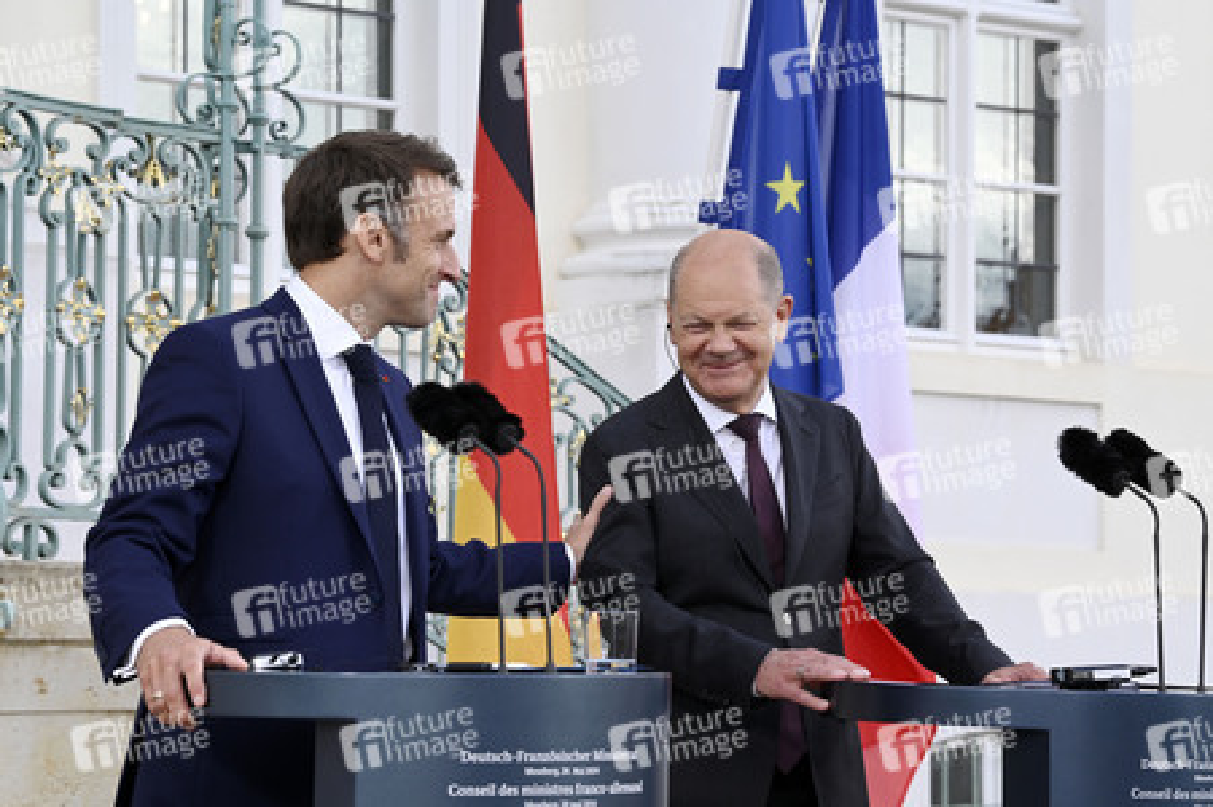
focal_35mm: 116
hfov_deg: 17.7
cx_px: 606
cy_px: 404
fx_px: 3906
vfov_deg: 11.8
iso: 1000
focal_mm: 116
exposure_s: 1/500
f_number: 9
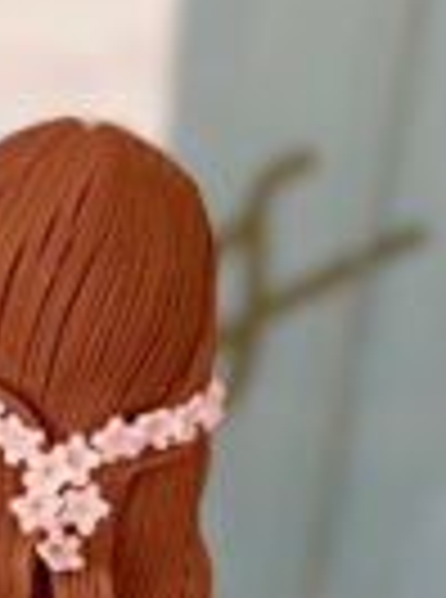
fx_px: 2917
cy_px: 951
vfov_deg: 11.2
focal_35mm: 169
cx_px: 25
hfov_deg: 8.7
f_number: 2
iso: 25
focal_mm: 6
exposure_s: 1/122
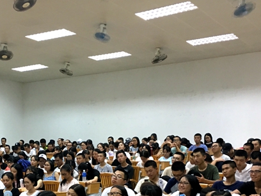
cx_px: 45
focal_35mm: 64
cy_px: 179
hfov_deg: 29.4
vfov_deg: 22.3
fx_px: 483
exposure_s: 1/33
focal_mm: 4.15
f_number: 2.2
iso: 125
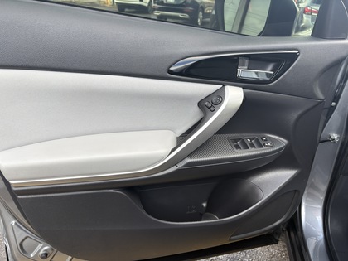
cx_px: 174
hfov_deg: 67.3
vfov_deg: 53.1
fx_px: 261
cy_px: 130
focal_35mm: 26
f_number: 1.6
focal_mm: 5.96
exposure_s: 1/207
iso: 40
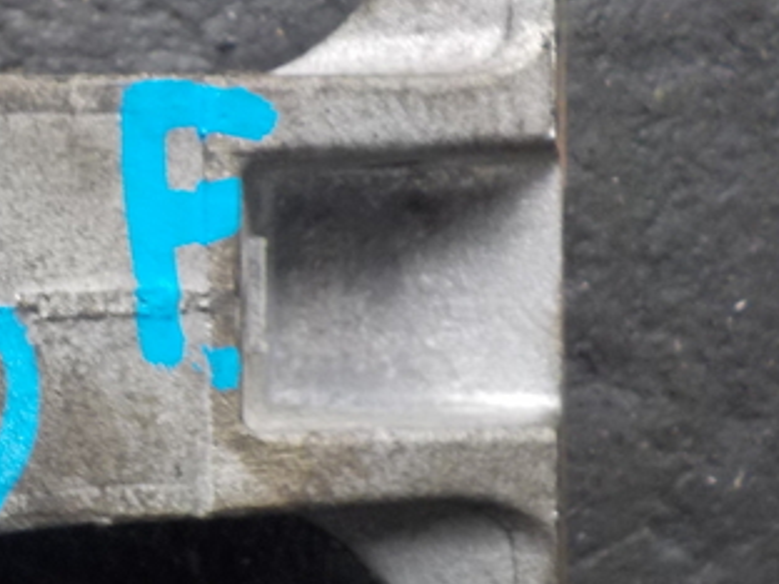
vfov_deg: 19.1
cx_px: -177
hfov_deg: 23.1
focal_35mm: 77
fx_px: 1733
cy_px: 327
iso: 125
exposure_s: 1/60
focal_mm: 4.1
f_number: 3.3
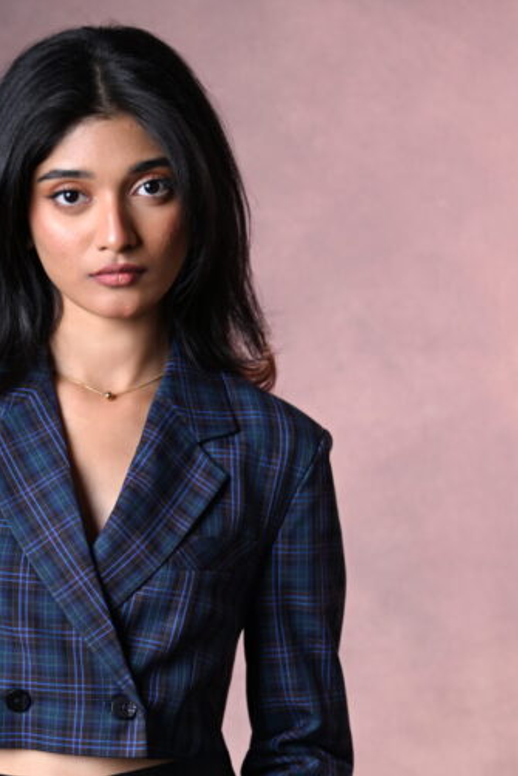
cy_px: 604
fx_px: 2890
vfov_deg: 15.2
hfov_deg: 10.2
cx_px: 128
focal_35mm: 134
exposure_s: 1/200
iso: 250
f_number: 4
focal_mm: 75
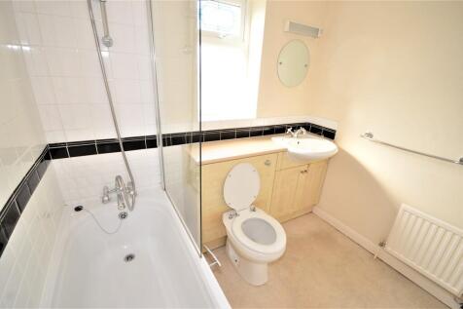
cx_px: 232
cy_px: 154
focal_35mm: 15
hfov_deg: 100.4
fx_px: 193
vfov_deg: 77.3
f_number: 4
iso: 450
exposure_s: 1/60
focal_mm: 10
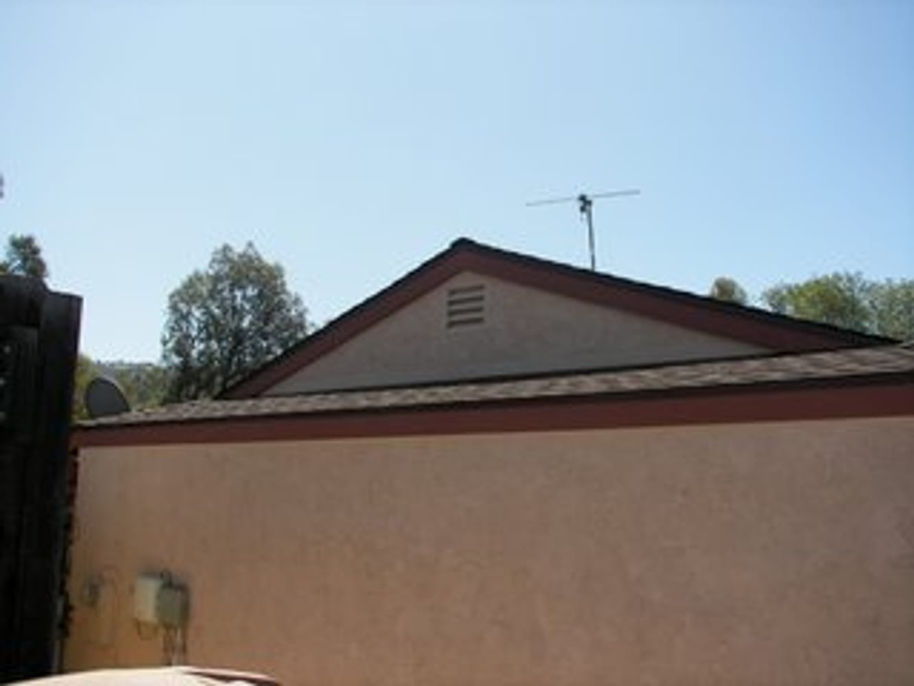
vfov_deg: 39.7
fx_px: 951
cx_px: 457
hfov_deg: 51.4
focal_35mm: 36
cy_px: 343
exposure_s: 1/500
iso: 50
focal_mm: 6
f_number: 4
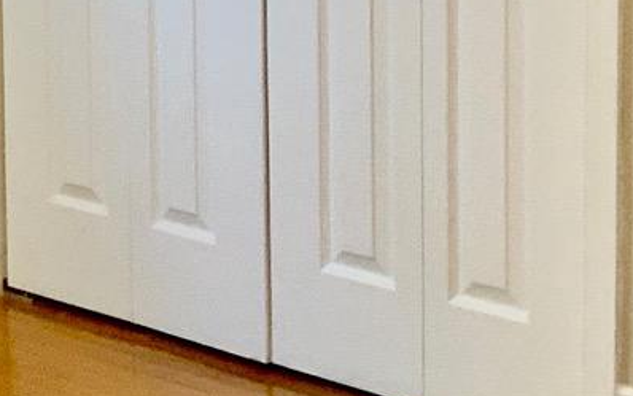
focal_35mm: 158
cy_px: -145
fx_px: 2726
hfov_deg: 12.4
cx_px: -417
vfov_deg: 8.2
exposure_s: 1/60
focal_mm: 3
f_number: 1.8
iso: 160
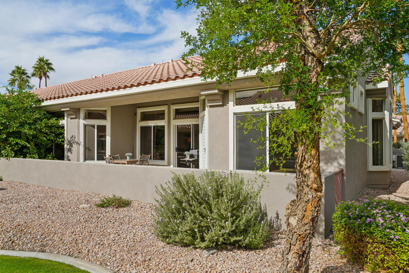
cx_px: 204
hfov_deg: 69.4
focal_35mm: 26
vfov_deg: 49.6
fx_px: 295
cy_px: 136
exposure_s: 1/250
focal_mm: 26
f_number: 8
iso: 100
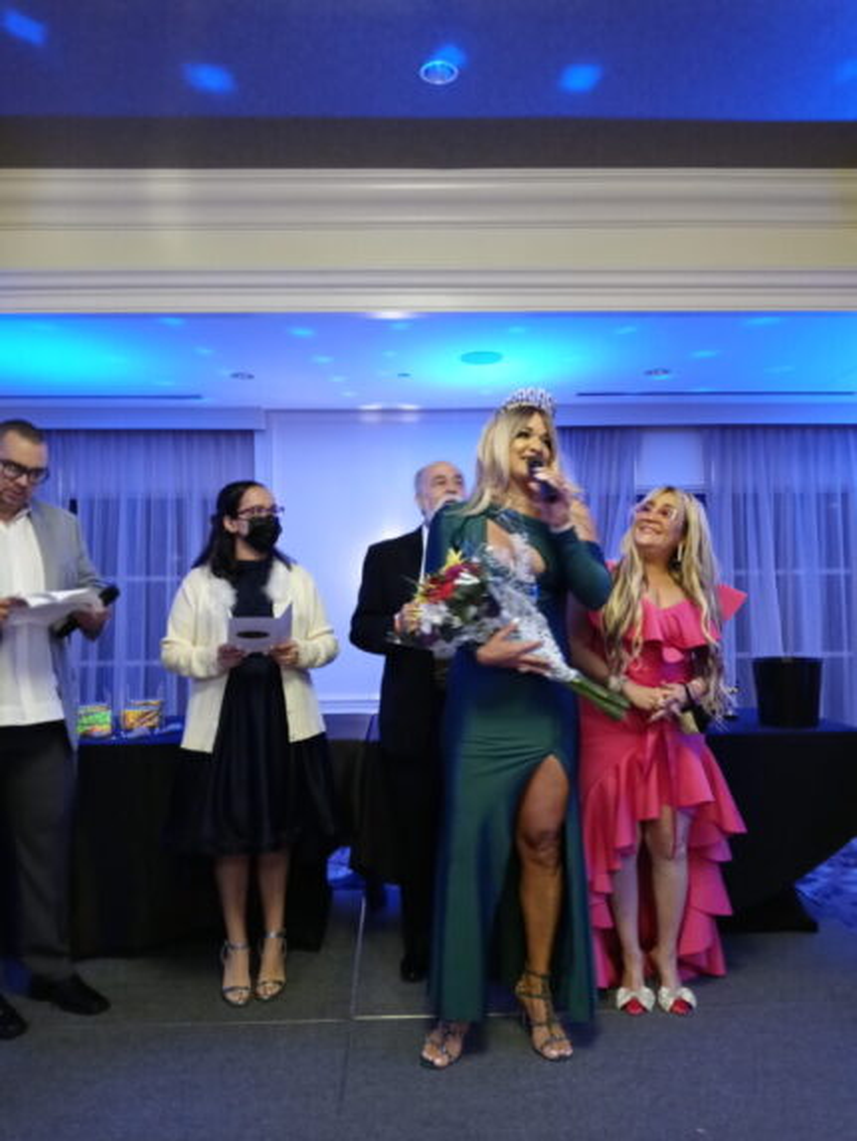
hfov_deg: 49.8
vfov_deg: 63.4
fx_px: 924
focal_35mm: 28
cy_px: 570
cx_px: 428
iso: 800
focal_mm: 3.61
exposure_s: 1/17.1
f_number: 1.8
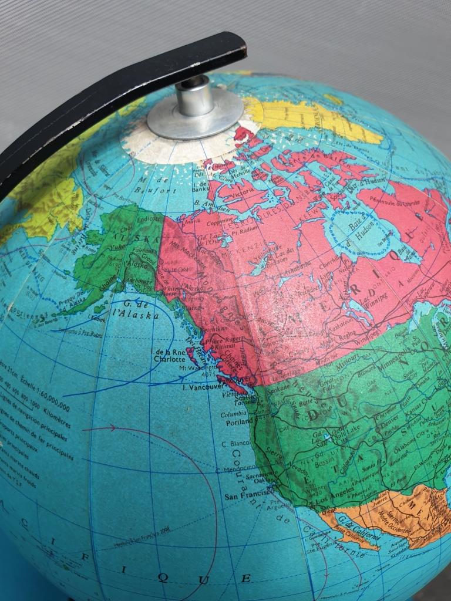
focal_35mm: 26
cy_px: 300
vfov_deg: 67.3
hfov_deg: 53.1
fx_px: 452
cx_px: 226
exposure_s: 1/507
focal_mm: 4.3
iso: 50
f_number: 2.4
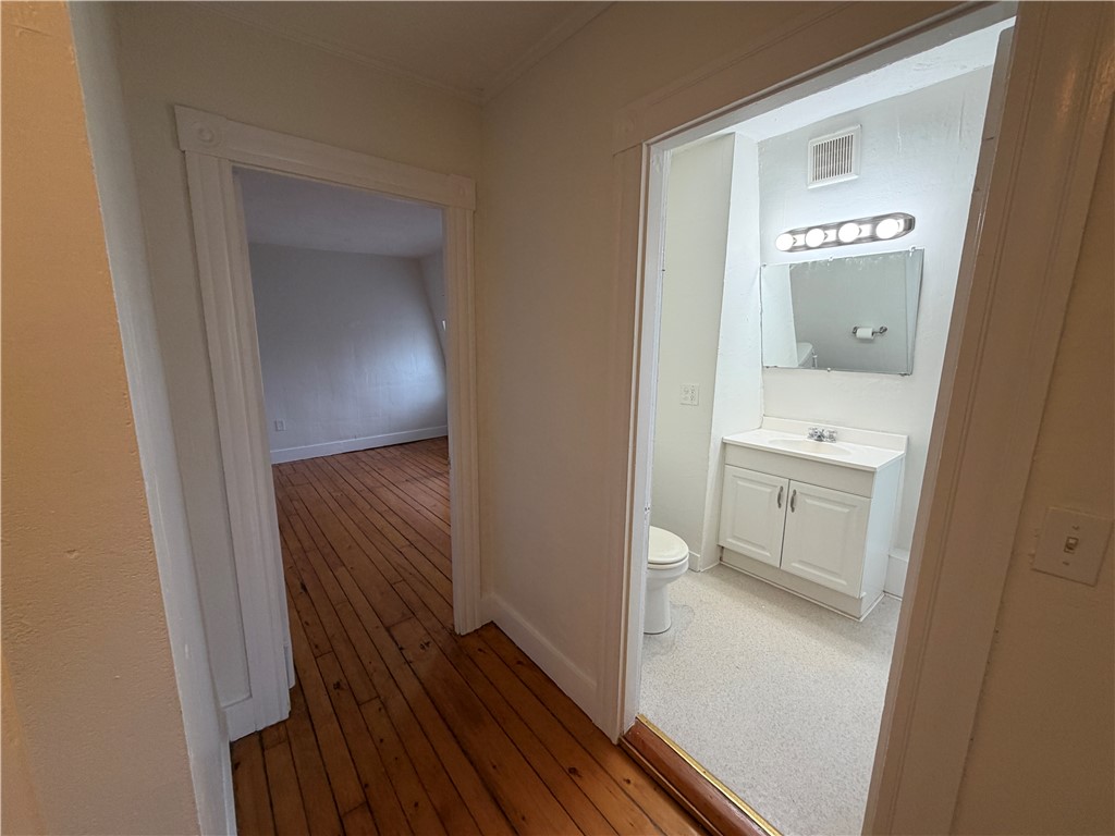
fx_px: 451
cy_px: 418
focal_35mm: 14
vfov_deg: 85.7
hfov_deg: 102.1
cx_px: 558
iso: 160
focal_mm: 2.22
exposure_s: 1/60
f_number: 2.2
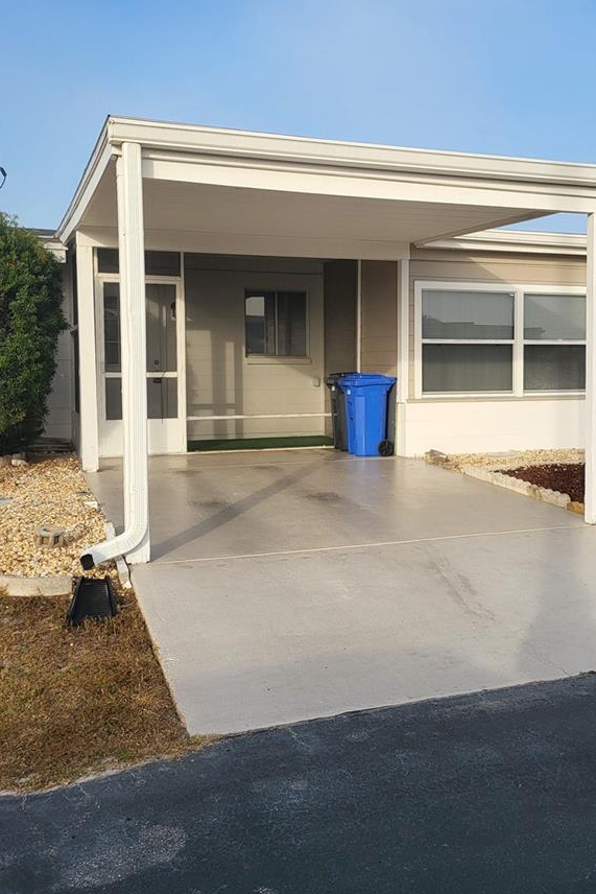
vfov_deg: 54.4
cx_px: 372
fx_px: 869
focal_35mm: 35
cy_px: 420
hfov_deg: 37.6
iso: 40
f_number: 1.8
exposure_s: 1/1610
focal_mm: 5
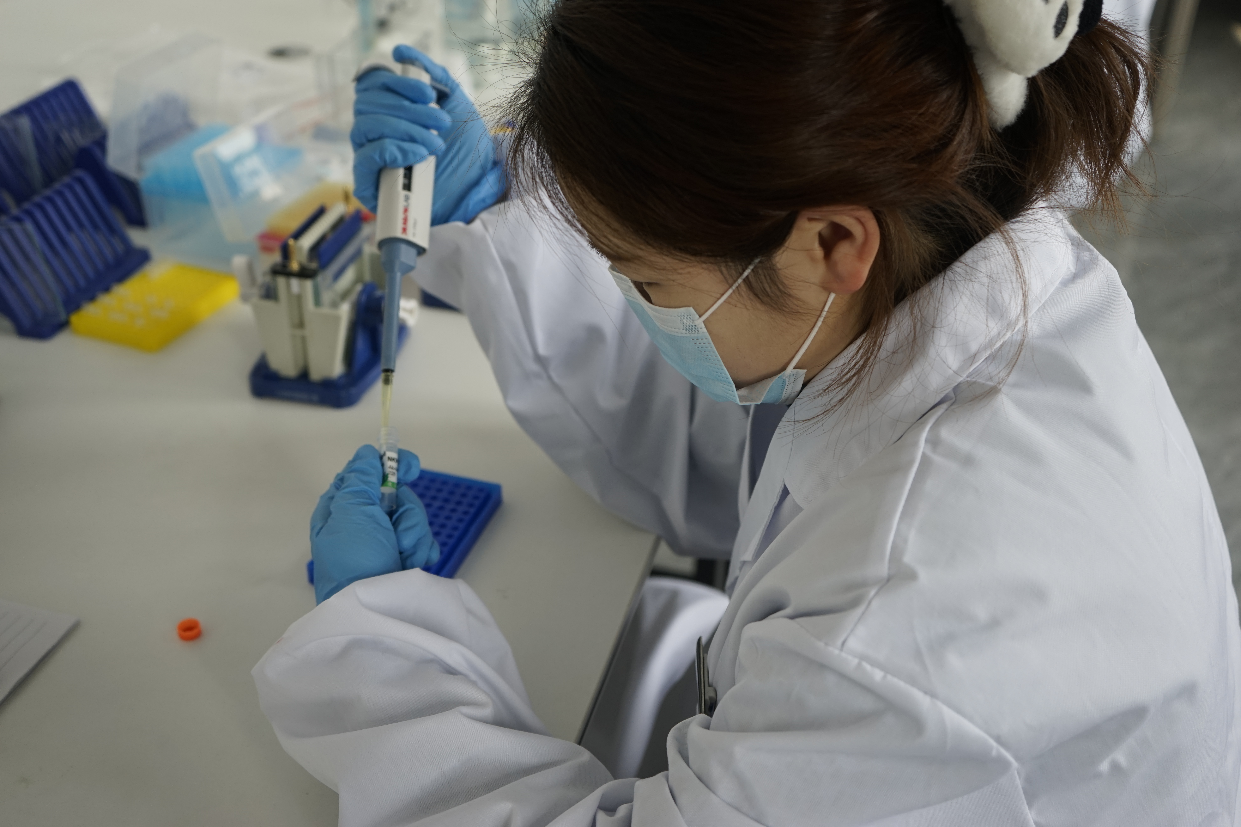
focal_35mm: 37
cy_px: 414
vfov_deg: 35.9
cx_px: 620
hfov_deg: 51.9
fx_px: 1275
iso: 400
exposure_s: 1/160
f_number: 4
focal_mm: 37
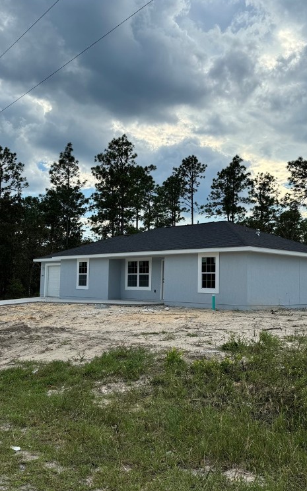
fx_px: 469
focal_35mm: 35
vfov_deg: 55.3
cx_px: 158
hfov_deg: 36.3
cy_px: 249
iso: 80
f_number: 1.78
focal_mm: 6.76
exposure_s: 1/3096
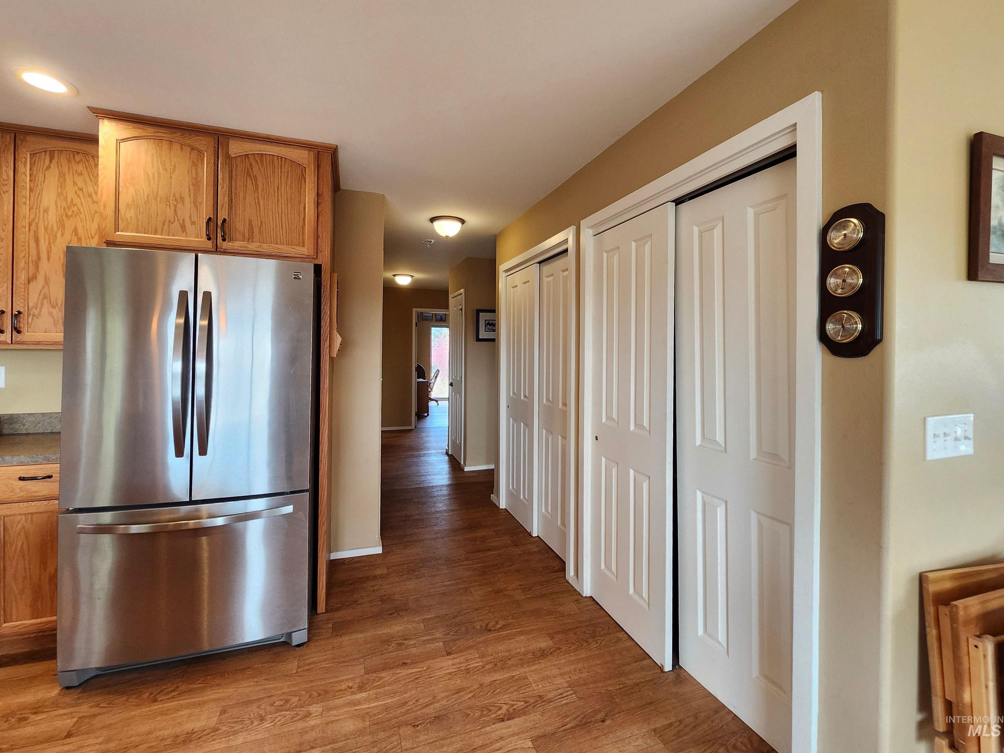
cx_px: 487
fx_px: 406
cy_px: 351
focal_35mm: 14
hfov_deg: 102.0
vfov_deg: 85.6
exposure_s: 1/60
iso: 160
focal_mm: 1.74
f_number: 2.2
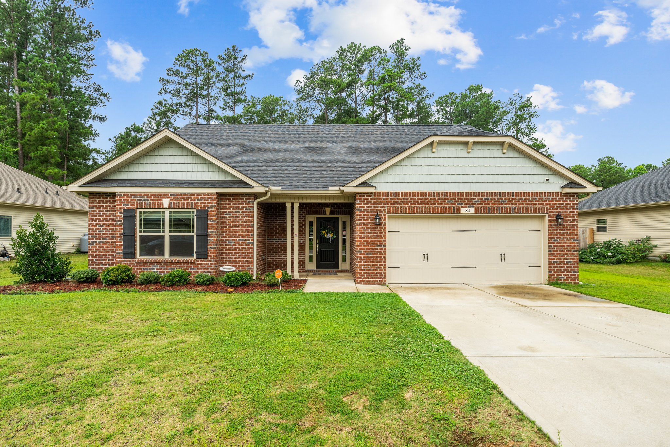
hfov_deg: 88.4
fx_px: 344
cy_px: 224
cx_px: 335
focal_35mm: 18
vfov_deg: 65.9
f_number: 8
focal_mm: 18.5
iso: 320
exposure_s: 1/200
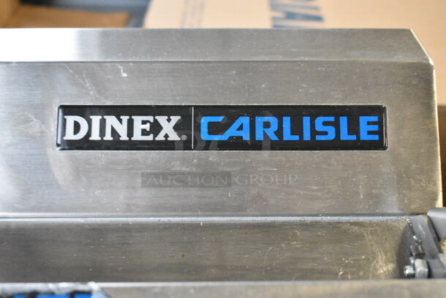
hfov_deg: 37.8
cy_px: 149
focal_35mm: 52
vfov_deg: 25.8
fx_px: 651
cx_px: 223
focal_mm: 35
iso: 6400
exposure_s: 1/200
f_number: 5.6
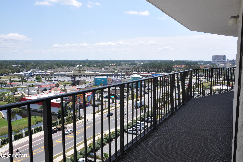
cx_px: 122
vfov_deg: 41.6
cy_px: 81
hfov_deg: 59.6
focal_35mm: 32
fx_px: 212
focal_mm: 21
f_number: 11
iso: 400
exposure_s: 1/500
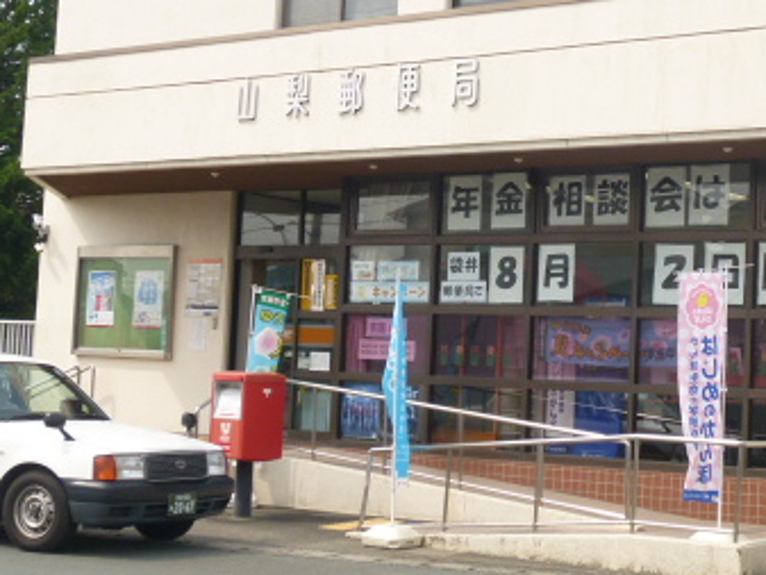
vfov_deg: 19.9
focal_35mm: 74
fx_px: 1638
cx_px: 543
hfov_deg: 26.1
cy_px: 218
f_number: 4
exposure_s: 1/400
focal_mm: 7
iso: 100
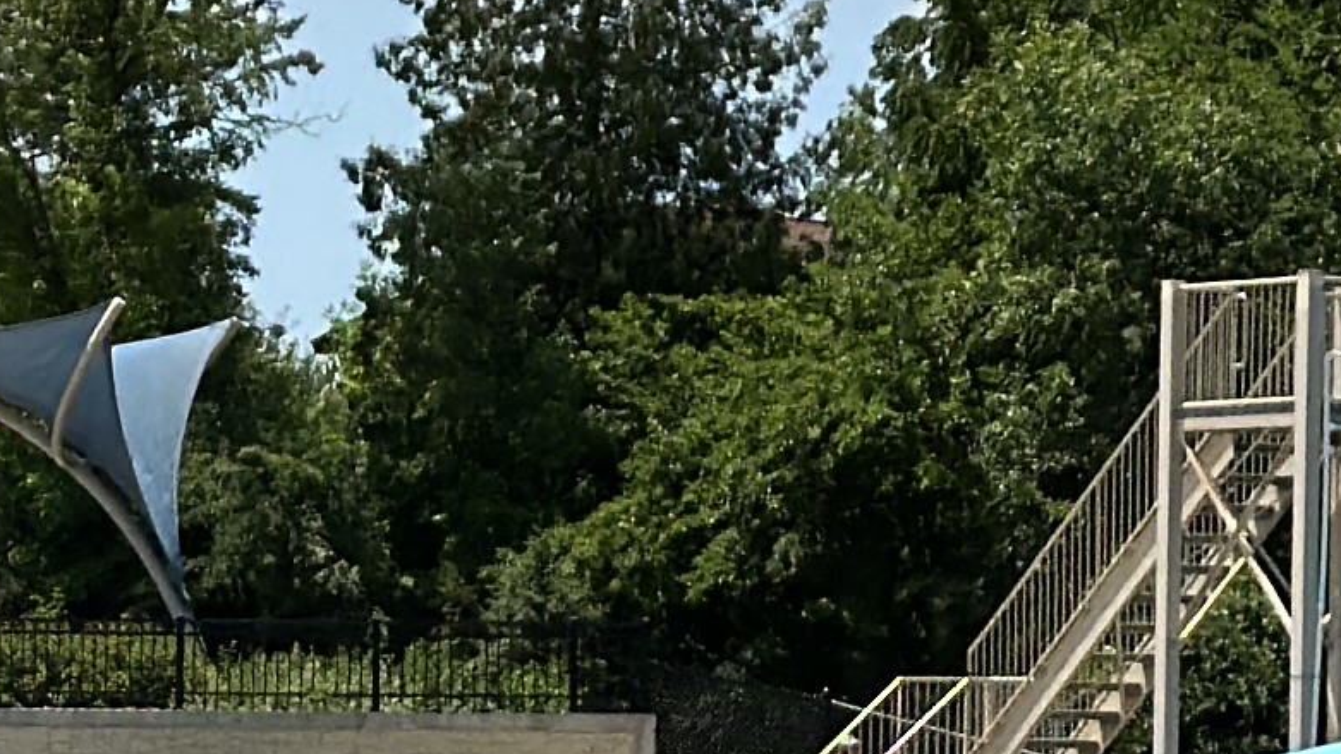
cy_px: 885
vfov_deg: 4.5
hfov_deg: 7.8
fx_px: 9599
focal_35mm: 270
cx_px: -764
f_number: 1.78
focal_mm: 6.86
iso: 100
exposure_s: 1/8929
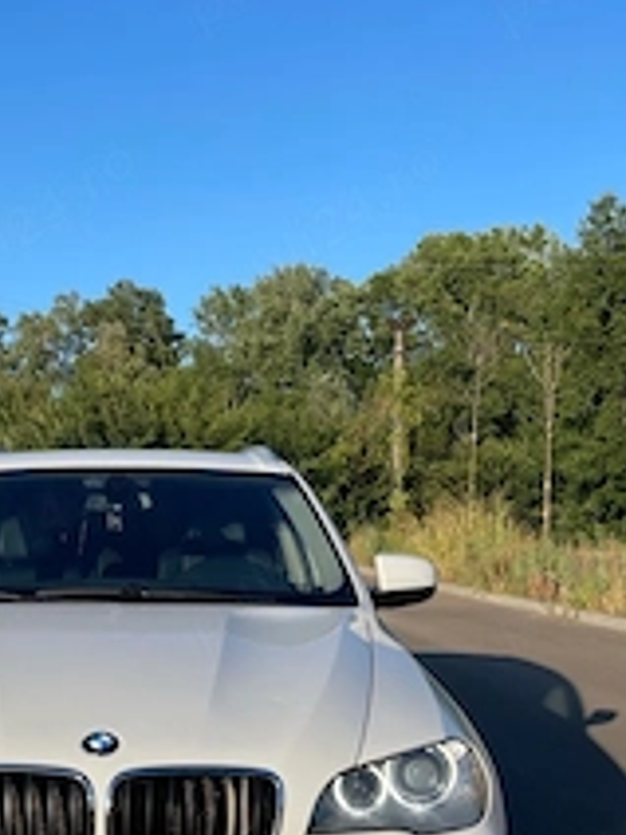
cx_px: 87
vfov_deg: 38.2
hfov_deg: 28.7
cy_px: 595
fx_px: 1181
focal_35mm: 49
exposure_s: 1/2817
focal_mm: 4.2
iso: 32
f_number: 1.6
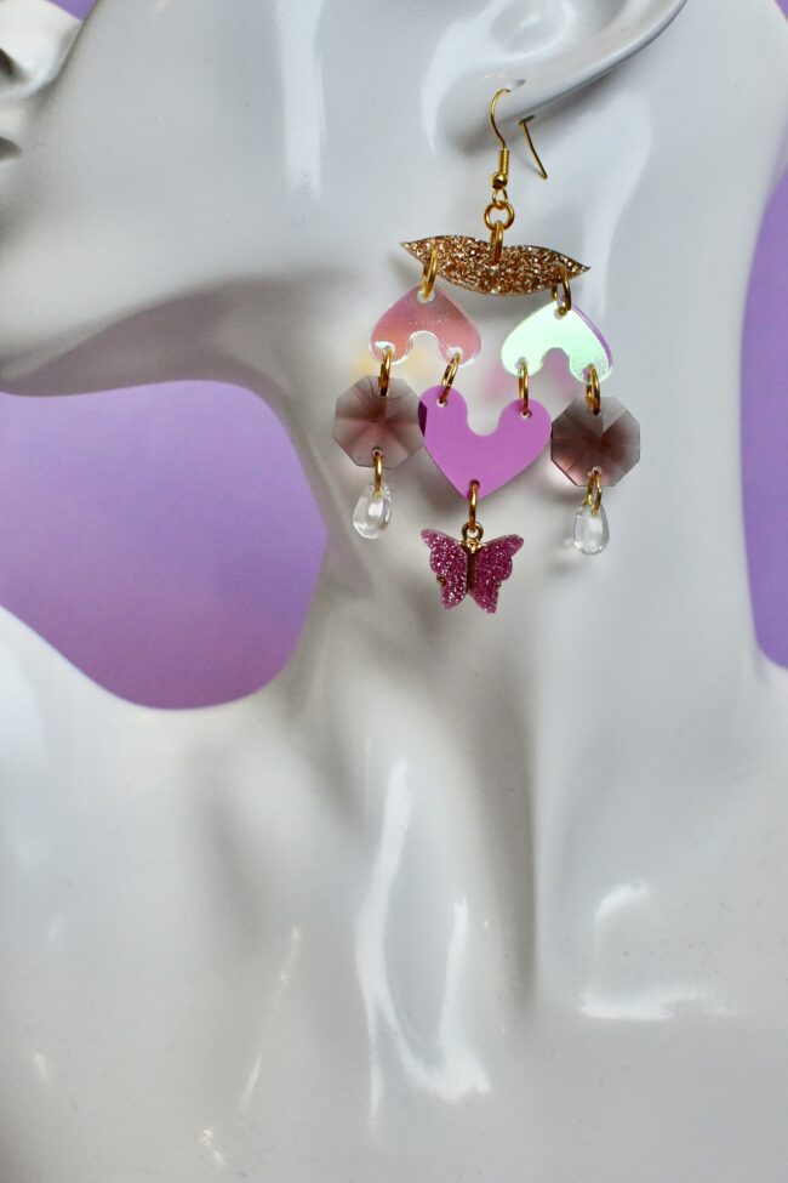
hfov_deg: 26.0
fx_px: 1707
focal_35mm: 52
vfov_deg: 38.2
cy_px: 592
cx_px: 394
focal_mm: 35
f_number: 5.6
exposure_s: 1/800
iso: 2500
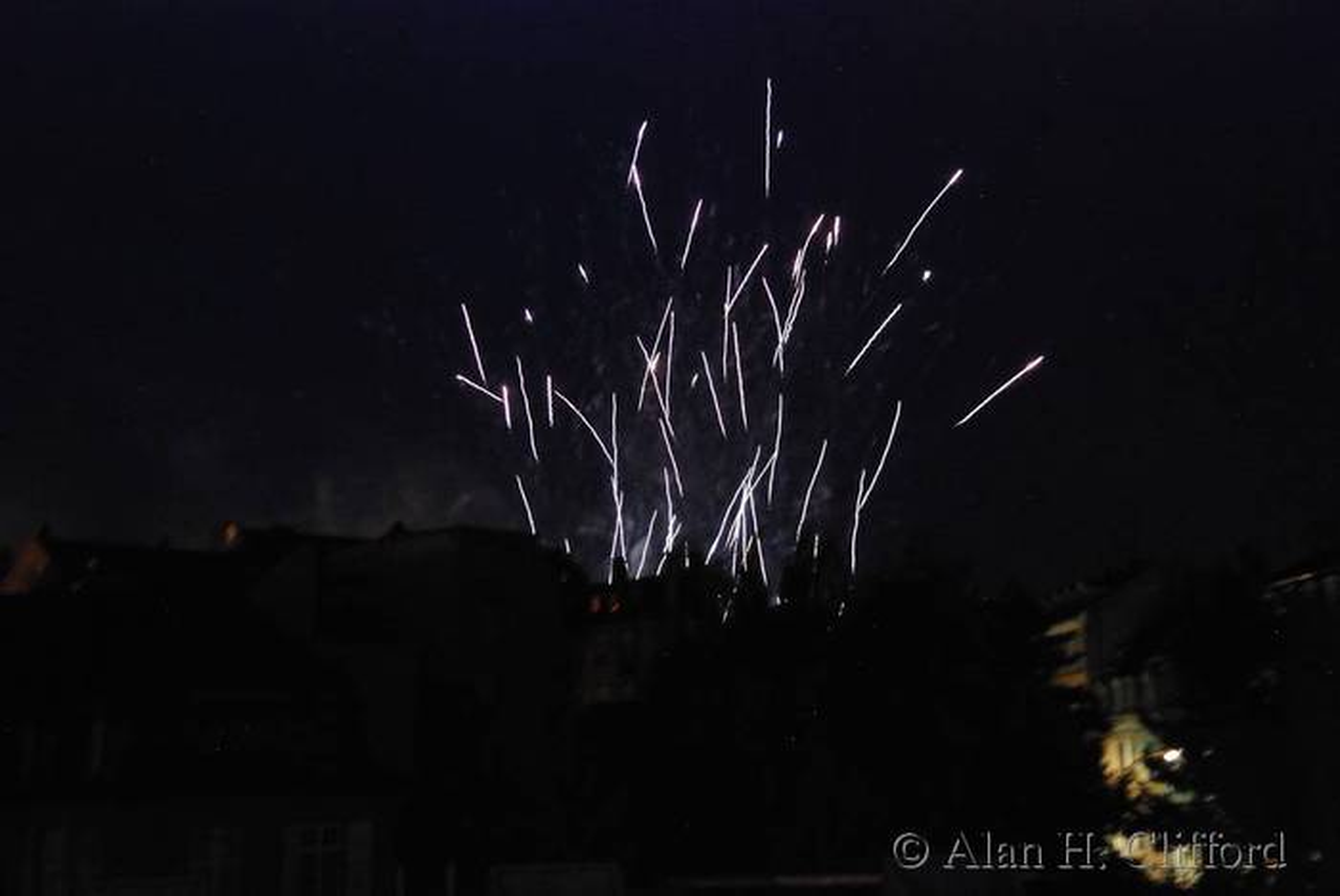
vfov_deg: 26.5
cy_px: 448
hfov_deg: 38.9
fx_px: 1900
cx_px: 670
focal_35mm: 51
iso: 1600
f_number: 4.2
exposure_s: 1/2
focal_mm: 34
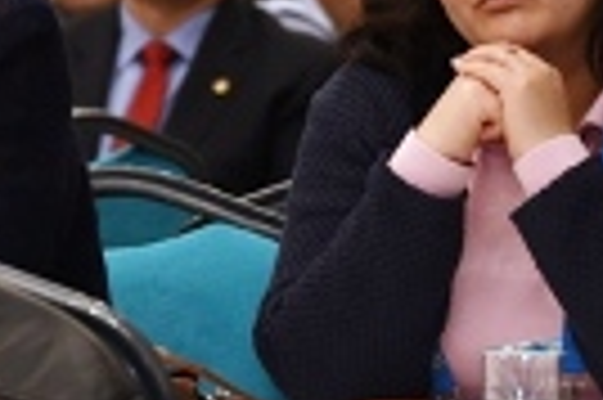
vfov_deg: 2.0
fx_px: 11376
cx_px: 88
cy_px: -198
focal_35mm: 680
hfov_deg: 3.0
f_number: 5.6
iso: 800
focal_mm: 135
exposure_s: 1/100
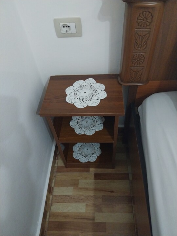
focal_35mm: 26
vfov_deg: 67.3
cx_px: 88
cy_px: 118
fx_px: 177
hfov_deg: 53.1
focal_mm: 4
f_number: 1.8
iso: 800
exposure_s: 1/25
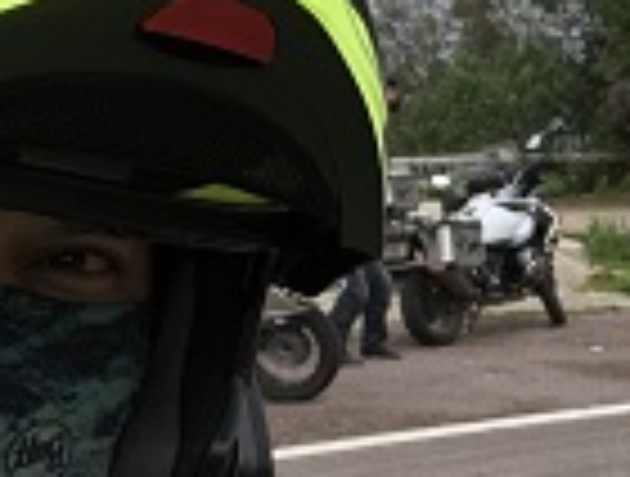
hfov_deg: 20.1
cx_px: 680
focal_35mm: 93
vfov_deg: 15.9
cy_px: 326
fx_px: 1698
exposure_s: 1/913
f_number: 2.2
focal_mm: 2.87
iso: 20
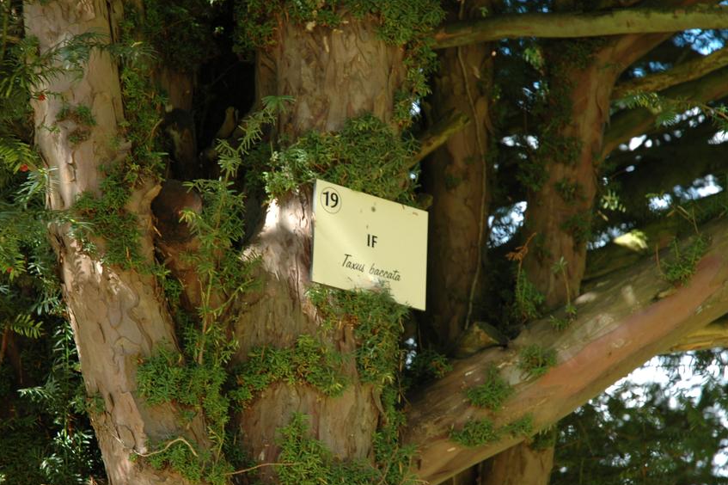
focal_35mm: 99
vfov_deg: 13.8
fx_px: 2001
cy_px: 257
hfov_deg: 20.6
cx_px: 374
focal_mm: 62
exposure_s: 1/80
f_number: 4.5
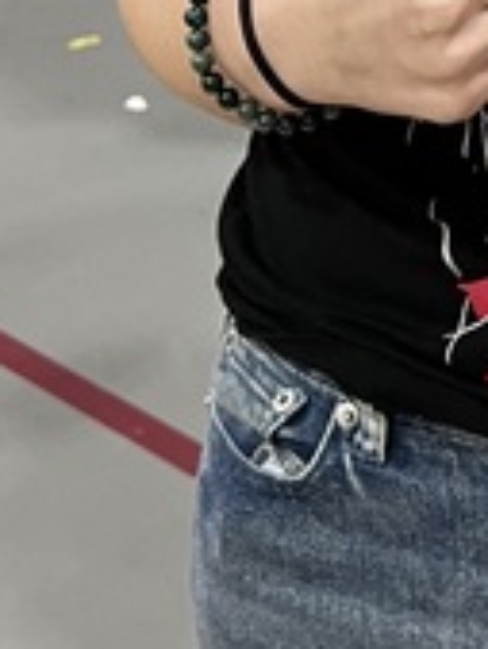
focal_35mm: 123
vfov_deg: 15.1
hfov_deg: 11.7
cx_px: 638
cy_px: -265
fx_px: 2309
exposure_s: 1/60
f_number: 1.5
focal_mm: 5.7
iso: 125
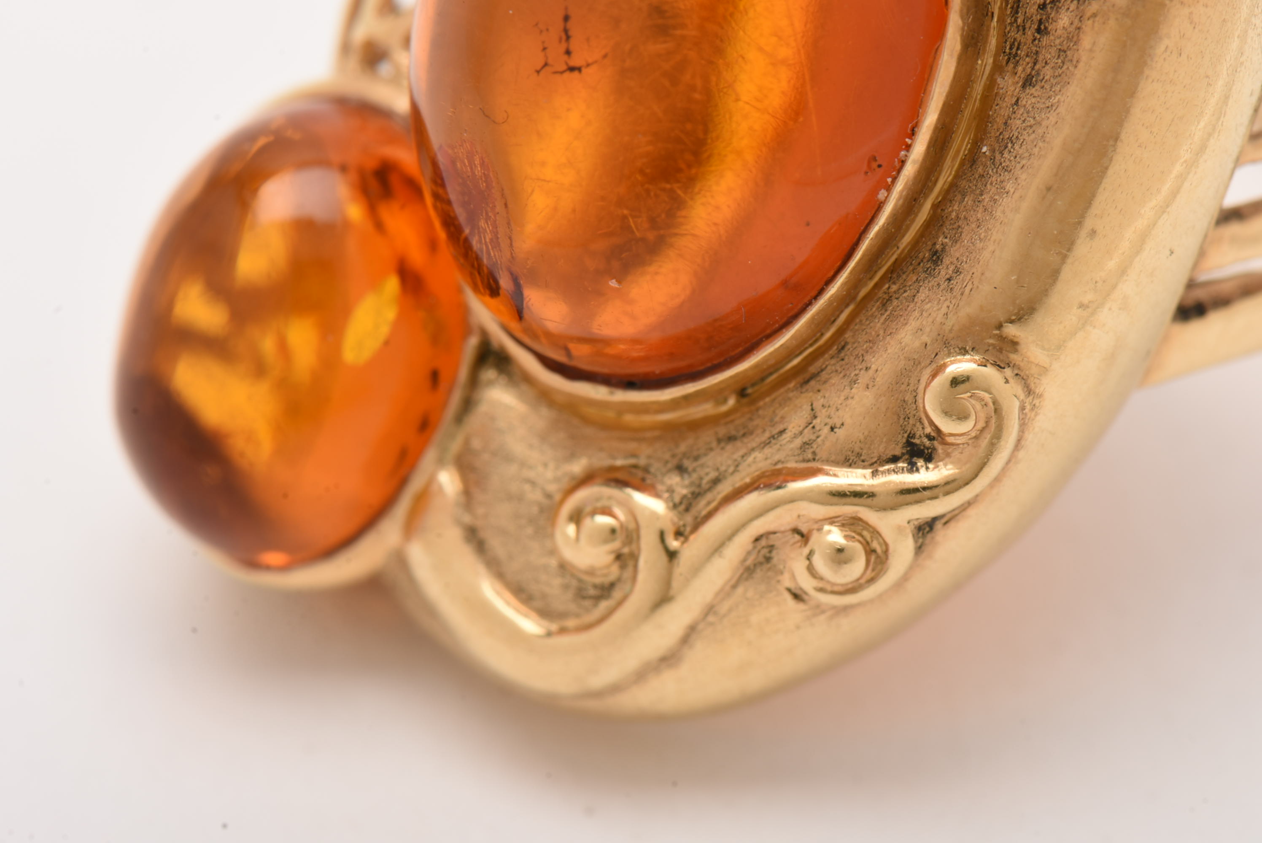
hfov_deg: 16.1
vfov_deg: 10.8
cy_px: 422
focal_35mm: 128
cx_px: 631
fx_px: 4473
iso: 100
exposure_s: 1/125
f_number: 22
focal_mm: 85
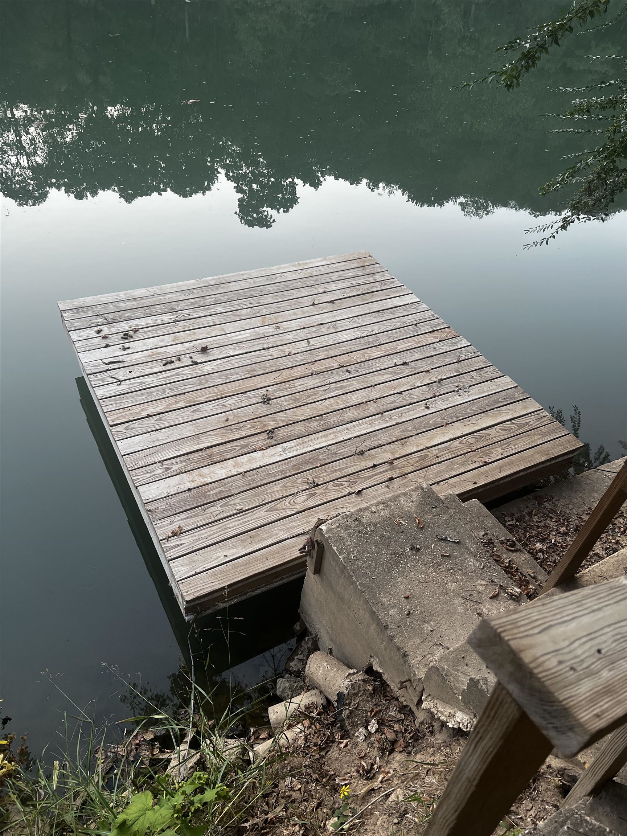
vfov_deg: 67.3
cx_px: 314
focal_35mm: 26
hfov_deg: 53.1
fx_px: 628
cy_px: 418
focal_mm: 5.7
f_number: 1.5
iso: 64
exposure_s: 1/121
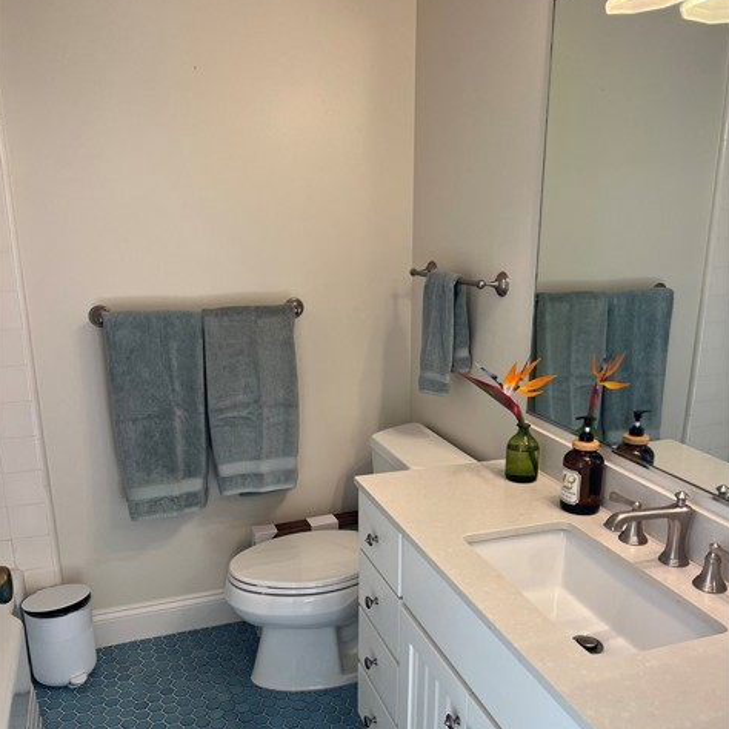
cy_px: 421
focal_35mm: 31
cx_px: 364
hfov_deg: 52.5
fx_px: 739
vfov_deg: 52.3
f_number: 1.5
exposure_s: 1/120
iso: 80
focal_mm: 5.7
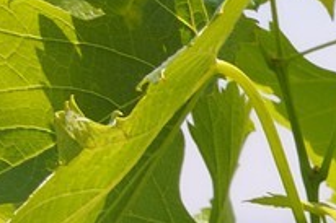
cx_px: 1217
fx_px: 2098
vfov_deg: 5.5
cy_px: 830
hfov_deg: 7.3
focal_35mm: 225
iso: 200
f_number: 11
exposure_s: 1/125
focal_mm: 29
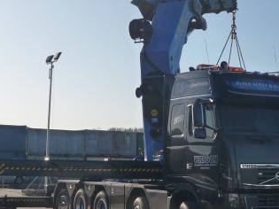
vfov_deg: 18.0
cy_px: 99
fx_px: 661
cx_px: 149
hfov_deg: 23.8
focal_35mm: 82
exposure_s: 1/250
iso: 160
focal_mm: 7.1
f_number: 10
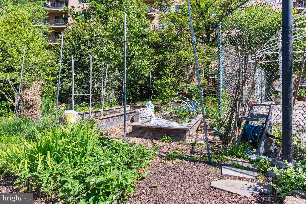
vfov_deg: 59.5
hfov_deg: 81.2
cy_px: 102
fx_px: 178
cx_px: 153
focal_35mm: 21
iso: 200
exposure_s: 1/320
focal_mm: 14
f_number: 9
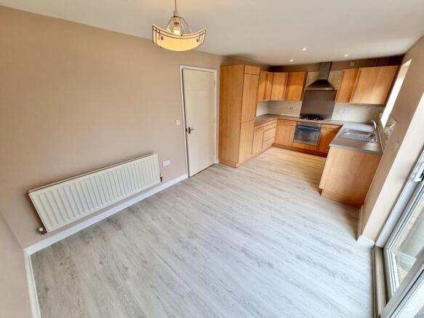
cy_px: 159
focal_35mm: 14
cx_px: 212
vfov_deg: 85.7
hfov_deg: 102.1
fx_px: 171
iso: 125
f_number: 2.2
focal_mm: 2.22
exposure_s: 1/100
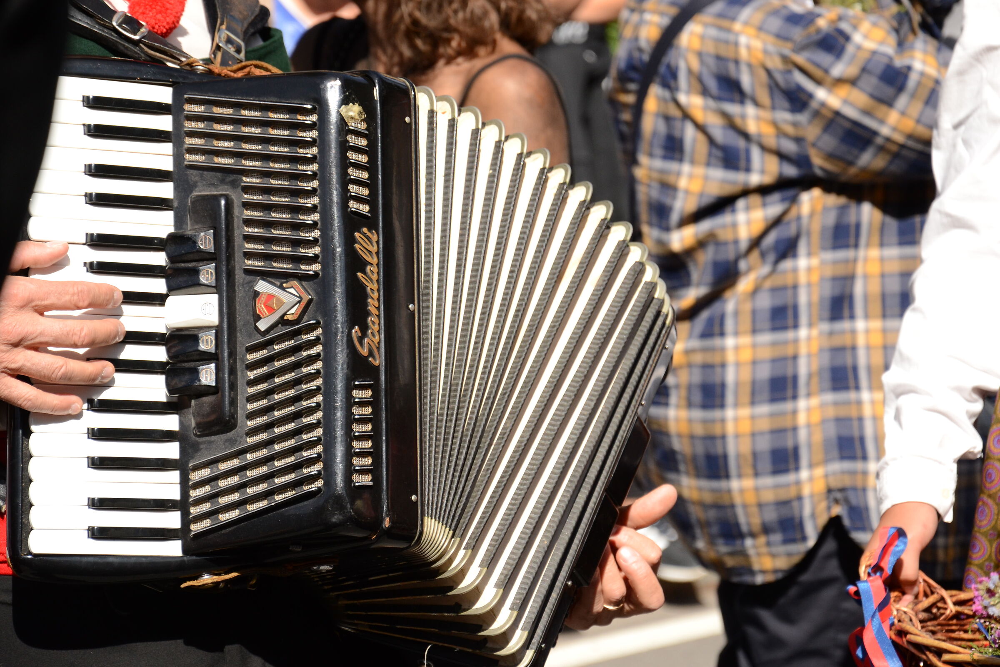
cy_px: 334
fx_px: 4375
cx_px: 500
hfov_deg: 13.0
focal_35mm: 158
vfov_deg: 8.7
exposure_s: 1/1000
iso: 400
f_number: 5.6
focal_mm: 105
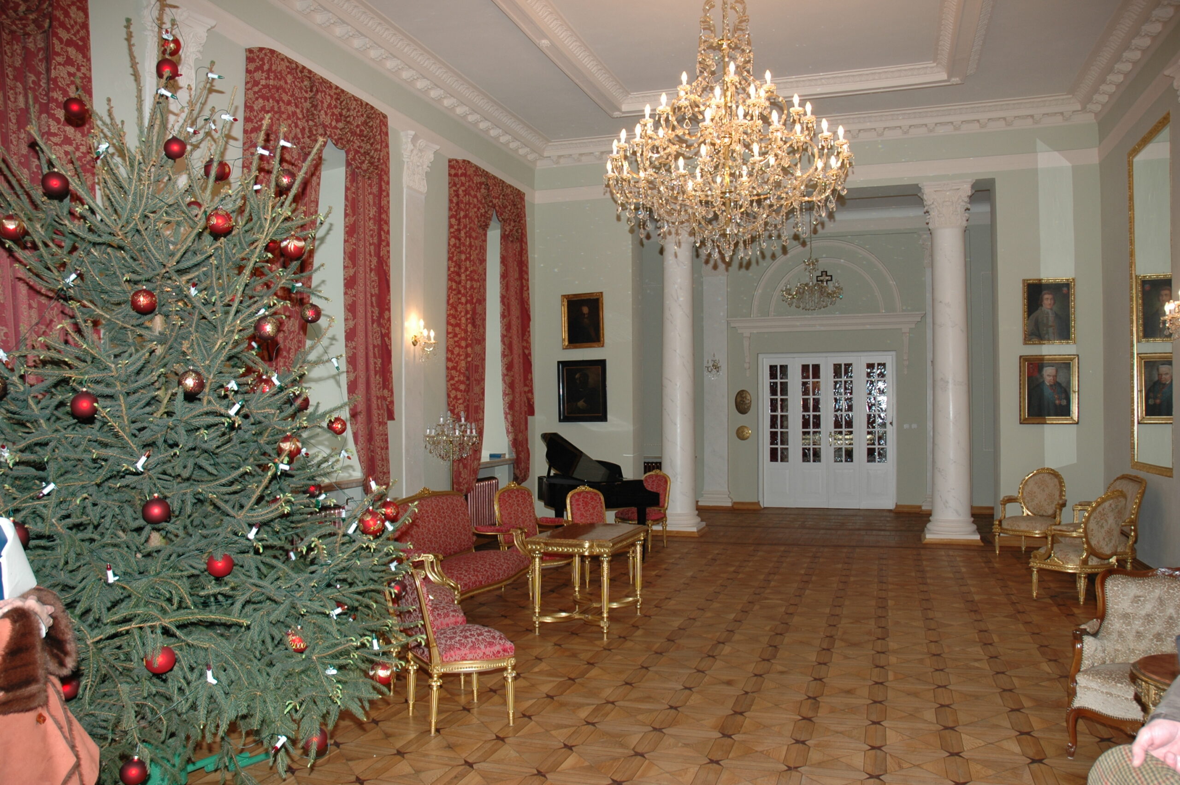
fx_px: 884
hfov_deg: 67.4
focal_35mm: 27
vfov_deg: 47.8
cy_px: 392
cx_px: 590
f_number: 4.5
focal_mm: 18
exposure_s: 1/80
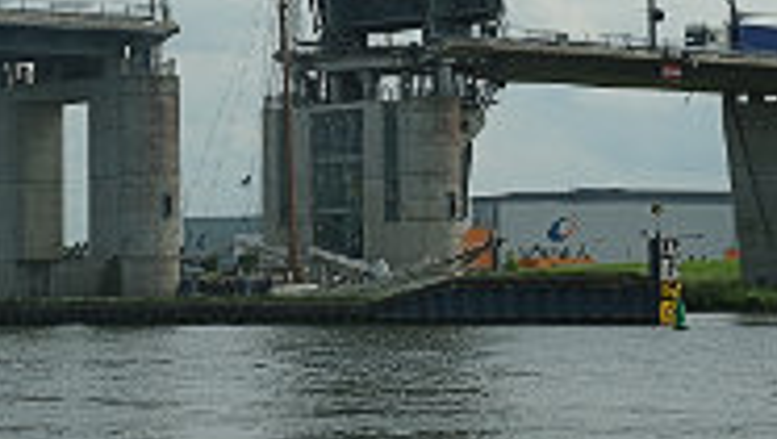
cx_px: 278
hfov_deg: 13.4
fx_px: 3299
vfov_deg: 7.6
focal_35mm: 160
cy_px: -21
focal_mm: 42
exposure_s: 1/250
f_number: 9.5
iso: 100
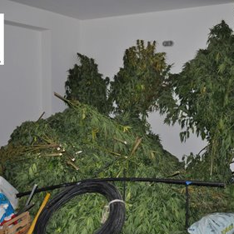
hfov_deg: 47.2
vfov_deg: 47.2
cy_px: 118
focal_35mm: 35
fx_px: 268
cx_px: 124
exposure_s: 1/60
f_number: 3.5
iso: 800
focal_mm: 18
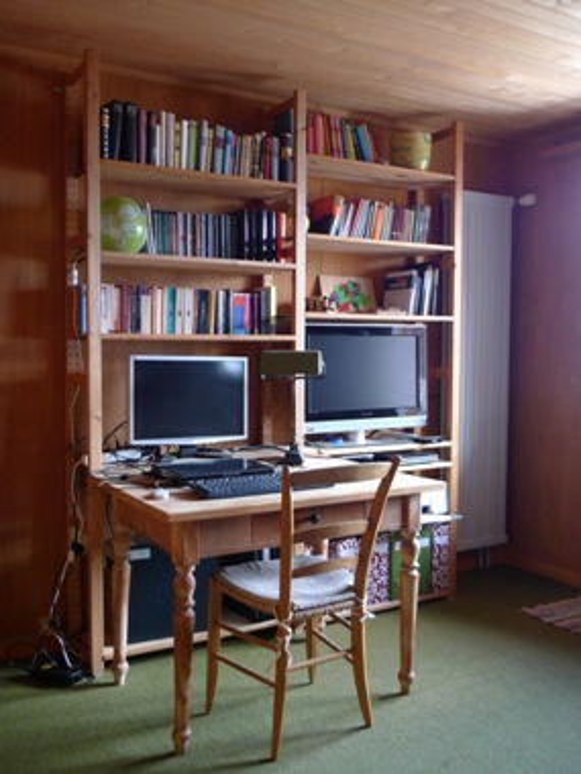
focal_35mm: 35
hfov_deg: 40.7
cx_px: 290
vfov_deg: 52.6
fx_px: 783
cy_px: 387
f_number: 2.3
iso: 320
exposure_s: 1/50
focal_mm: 7.4
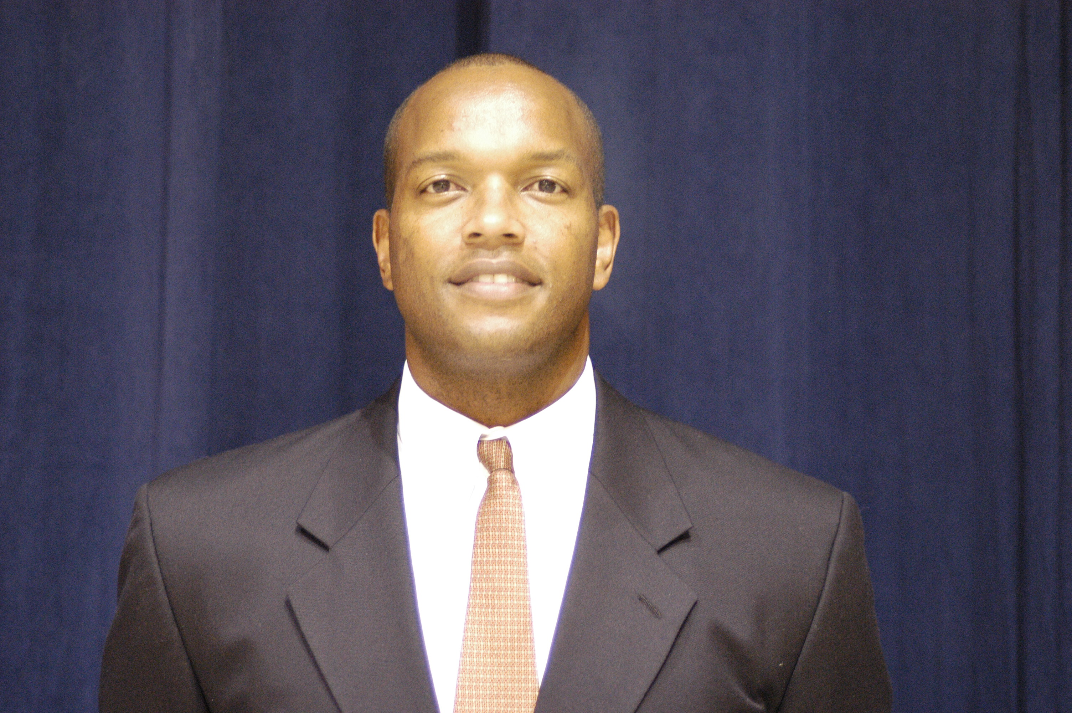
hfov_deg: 16.1
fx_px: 3793
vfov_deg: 10.7
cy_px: 356
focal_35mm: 128
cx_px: 536
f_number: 1.8
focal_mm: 85
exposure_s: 1/60
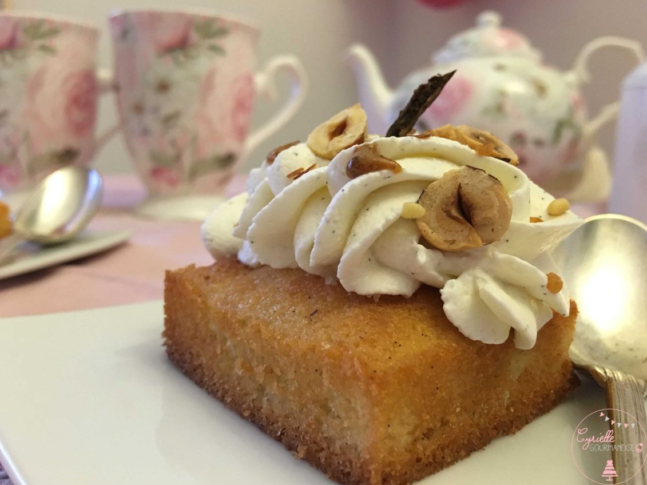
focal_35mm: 30
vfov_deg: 46.8
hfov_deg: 60.0
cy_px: 246
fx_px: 561
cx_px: 326
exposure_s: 1/17
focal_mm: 4.15
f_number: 2.2
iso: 200
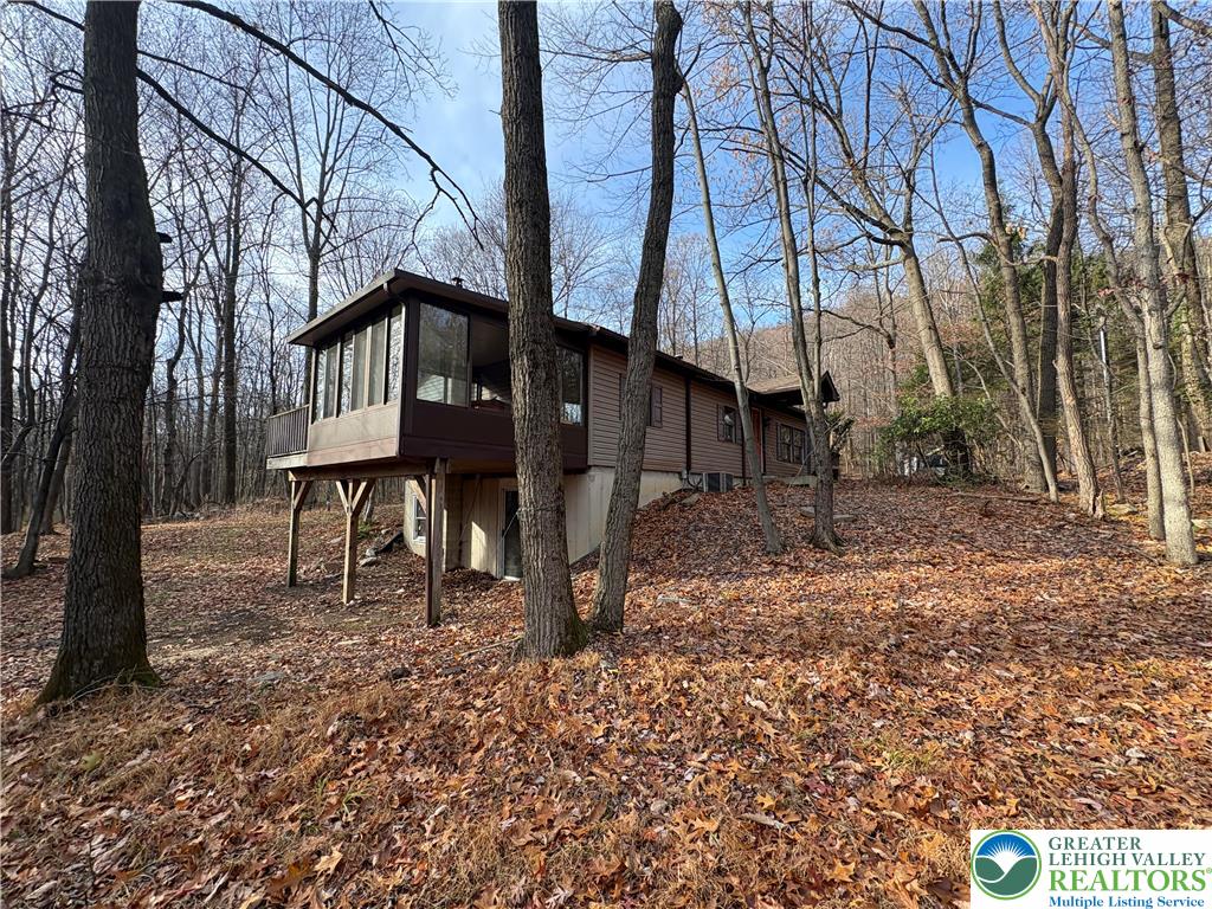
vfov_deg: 85.7
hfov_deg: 102.1
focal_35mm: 14
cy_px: 454
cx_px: 606
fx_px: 490
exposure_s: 1/228
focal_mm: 2.22
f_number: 2.2
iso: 64
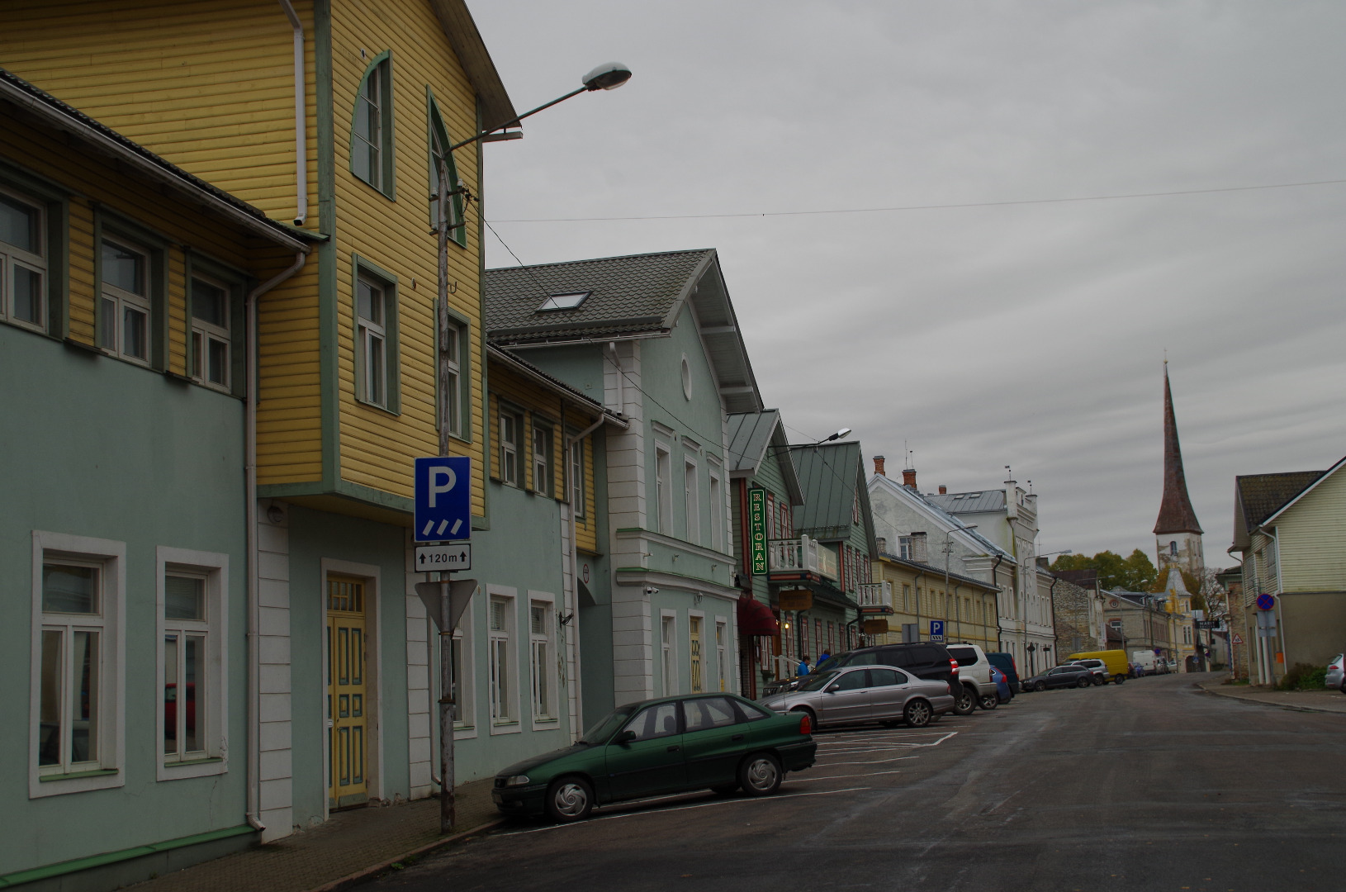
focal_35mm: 49
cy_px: 446
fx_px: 1828
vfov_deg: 27.4
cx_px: 673
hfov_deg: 40.4
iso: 250
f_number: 8
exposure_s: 1/60
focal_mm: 33
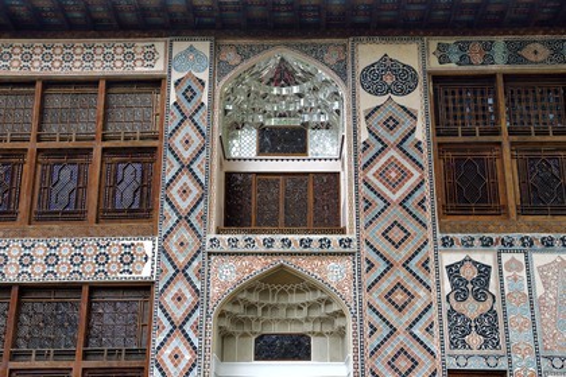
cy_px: 188
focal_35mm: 50
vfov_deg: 27.0
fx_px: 786
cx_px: 283
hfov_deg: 39.6
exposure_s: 1/100
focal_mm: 50
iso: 800
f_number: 9
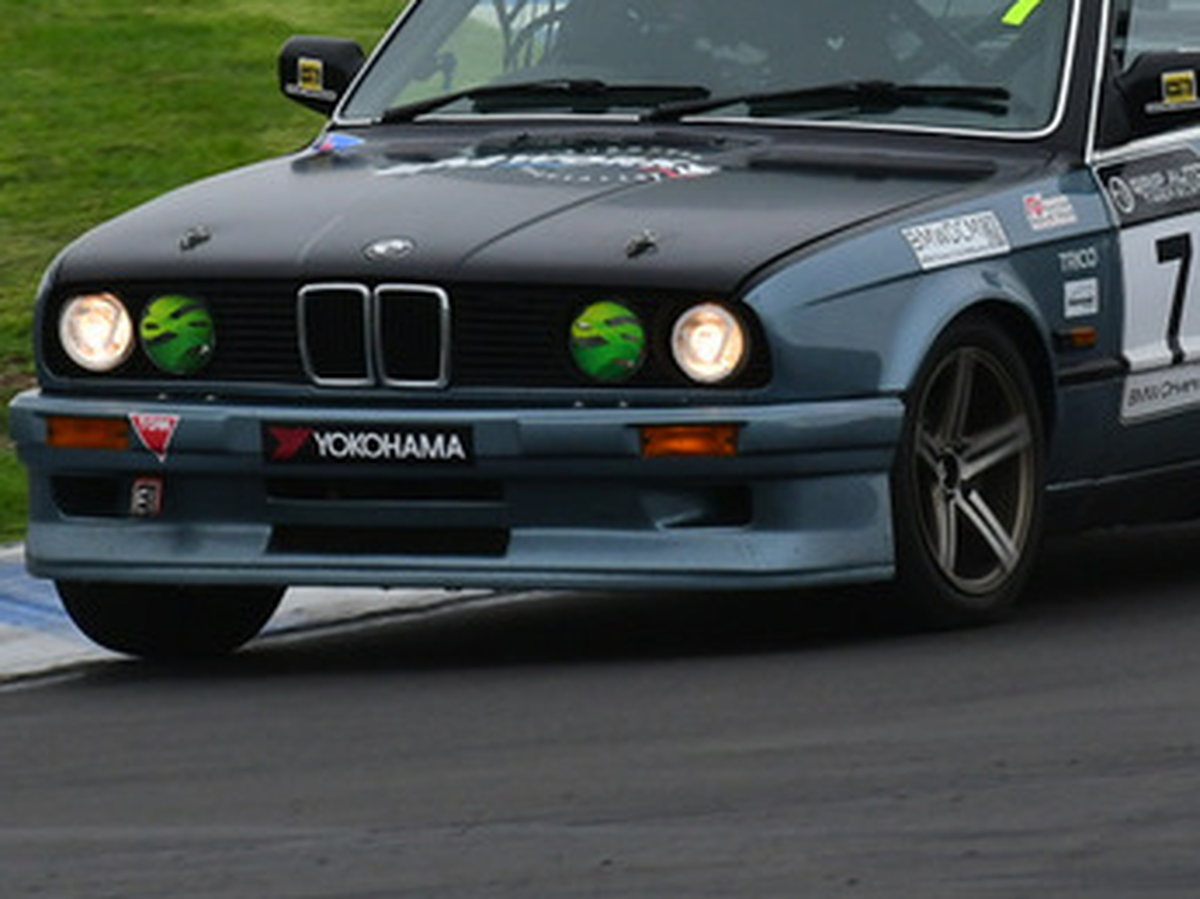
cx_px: 711
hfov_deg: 1.3
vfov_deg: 1.0
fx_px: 52067
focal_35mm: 1503
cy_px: 0
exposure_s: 1/640
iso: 1000
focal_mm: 450
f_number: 9
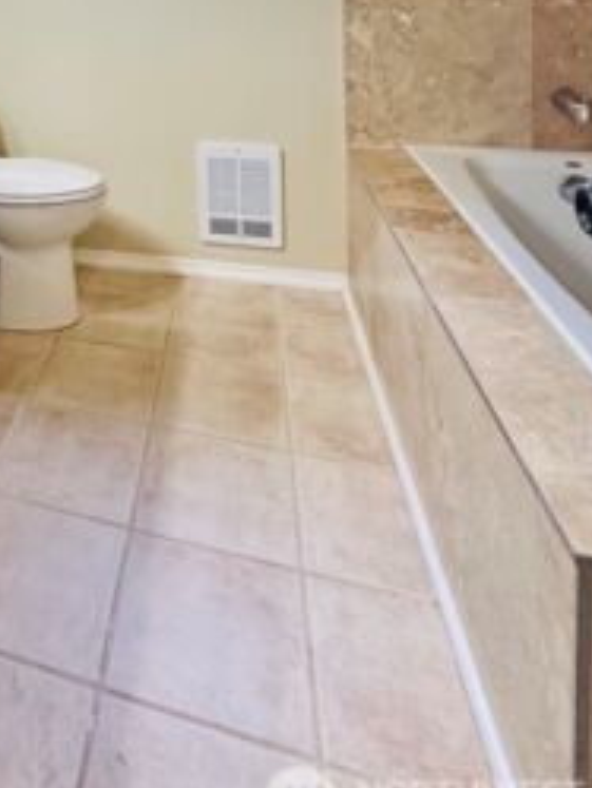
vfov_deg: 49.7
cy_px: 14
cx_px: -13
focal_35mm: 30
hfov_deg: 40.4
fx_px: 683
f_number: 2.2
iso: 320
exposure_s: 1/120
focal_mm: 2.22
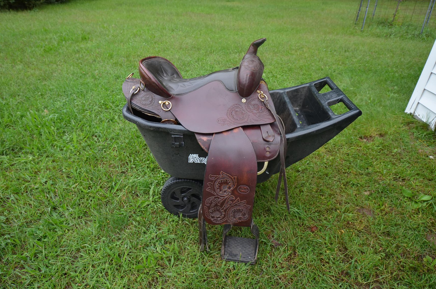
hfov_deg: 73.9
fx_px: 290
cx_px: 218
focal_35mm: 24
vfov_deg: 52.9
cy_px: 144
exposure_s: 1/80
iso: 400
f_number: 4.5
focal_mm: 16
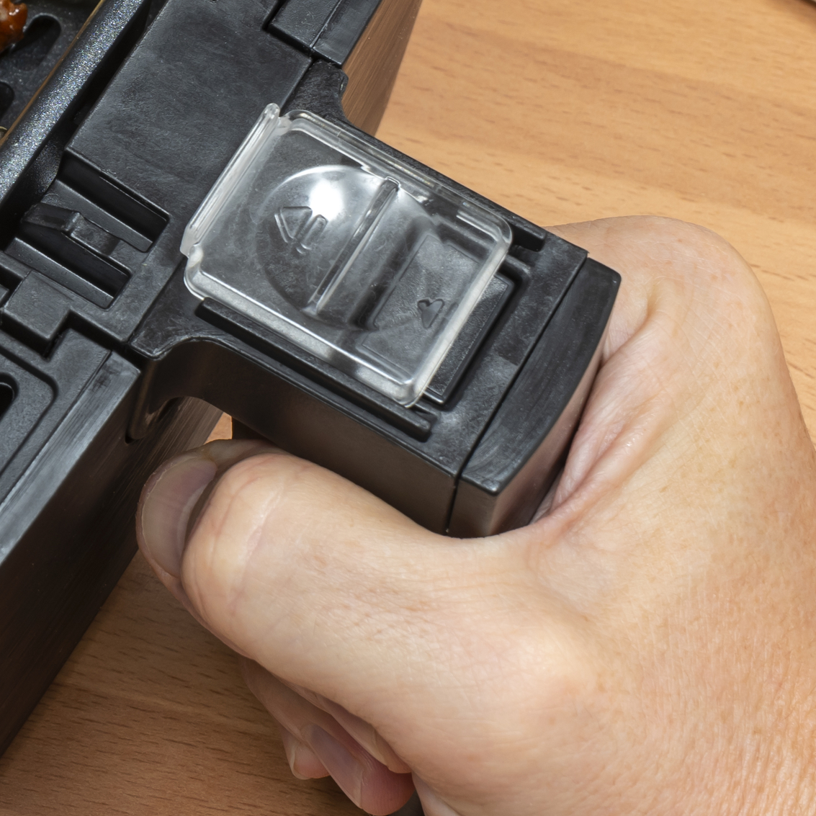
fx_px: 3200
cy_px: 43
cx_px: -77
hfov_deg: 14.2
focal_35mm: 120
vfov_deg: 14.3
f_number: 13
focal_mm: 40
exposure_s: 1/250
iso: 100
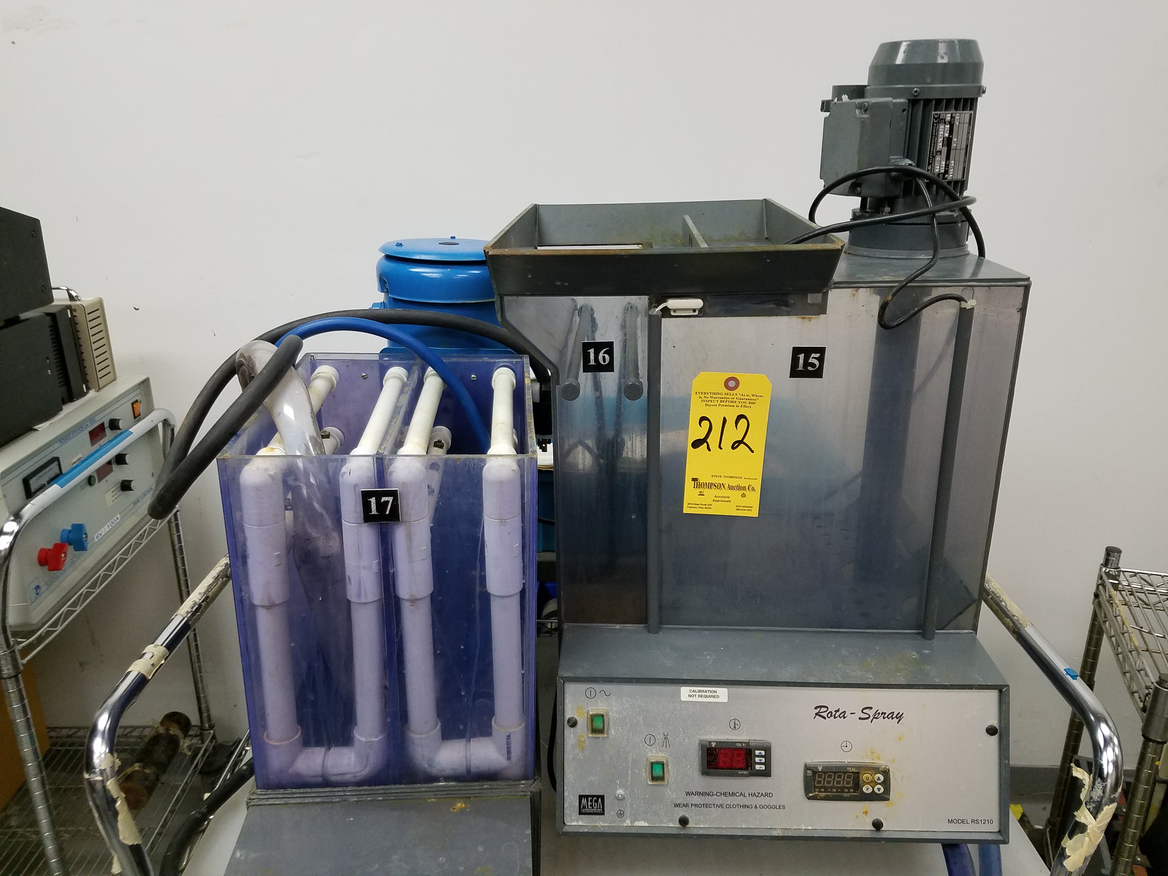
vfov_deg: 53.1
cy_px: 438
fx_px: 877
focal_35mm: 26
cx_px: 584
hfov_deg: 67.3
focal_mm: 4.2
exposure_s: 1/60
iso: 200
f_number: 1.7
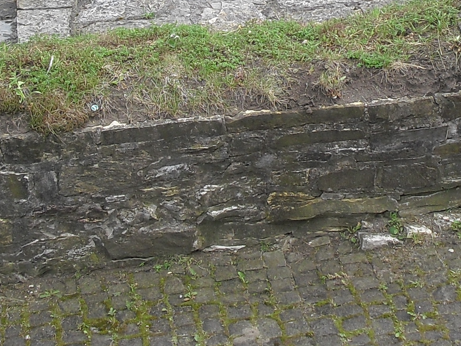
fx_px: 1505
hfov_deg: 17.4
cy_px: -84
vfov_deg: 12.7
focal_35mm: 113
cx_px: 311
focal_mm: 6.3
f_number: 3.1
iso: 100
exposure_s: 1/125
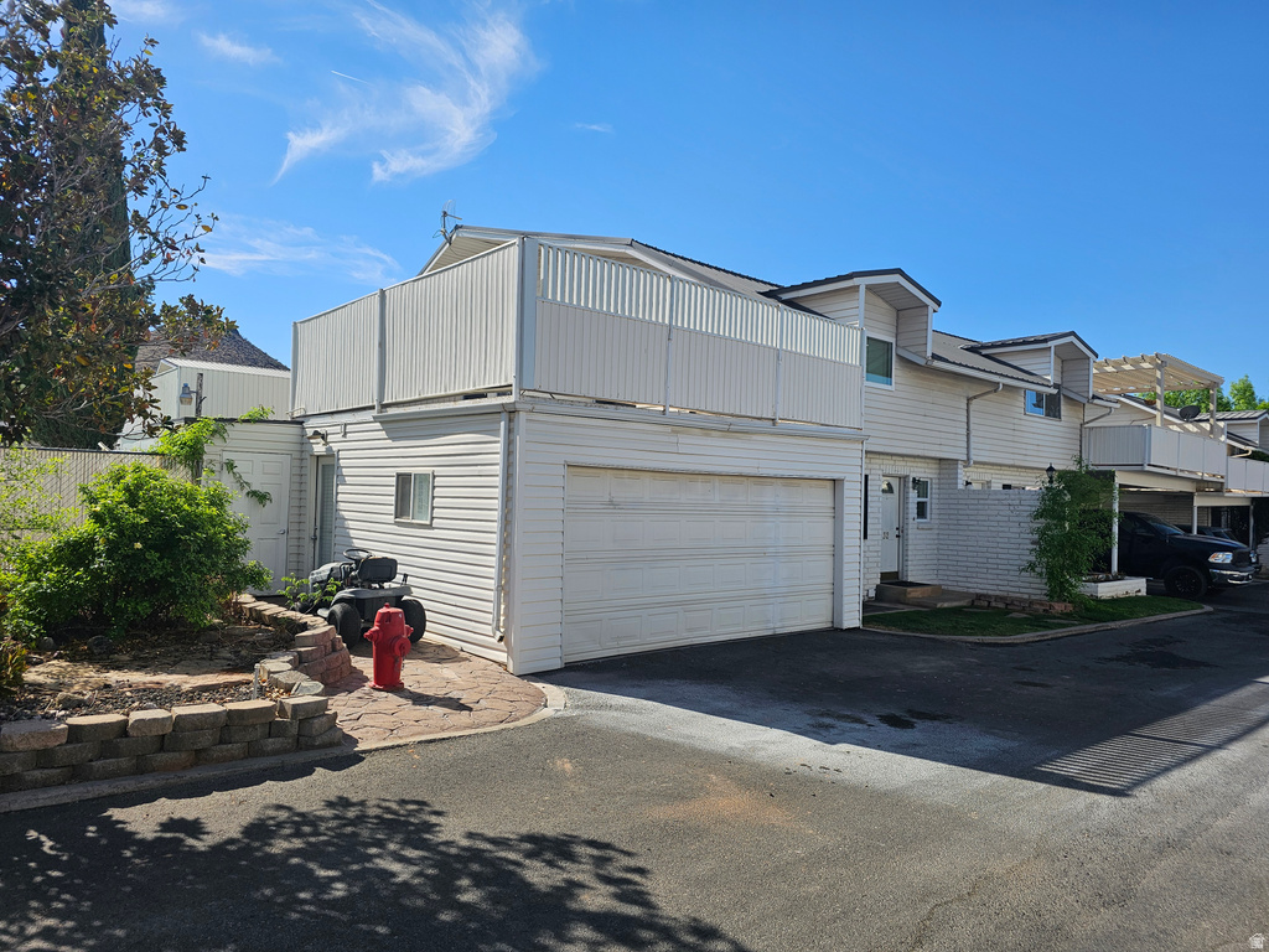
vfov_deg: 58.9
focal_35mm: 23
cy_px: 476
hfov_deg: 73.9
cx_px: 634
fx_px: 843
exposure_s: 1/1304
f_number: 1.7
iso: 16
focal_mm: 6.3
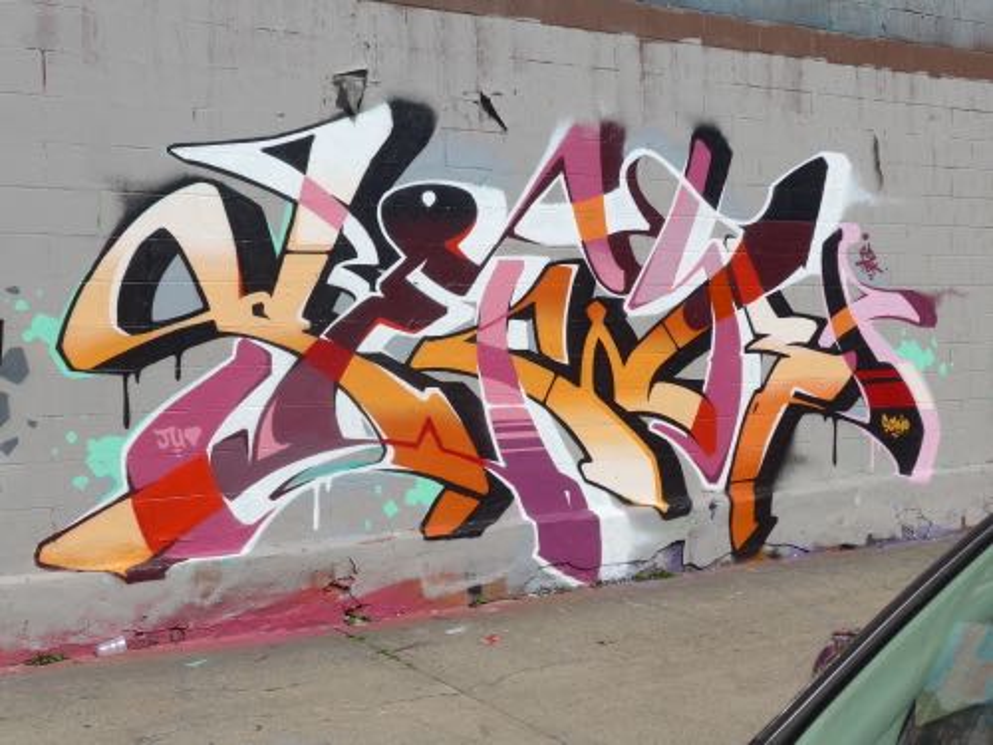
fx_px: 1320
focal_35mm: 46
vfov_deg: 31.5
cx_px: 496
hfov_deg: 41.2
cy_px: 372
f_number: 4
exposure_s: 1/1600
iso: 80
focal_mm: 9.5
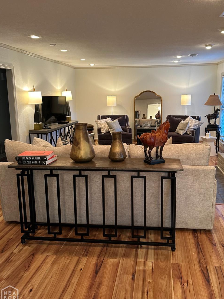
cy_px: 133
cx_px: 129
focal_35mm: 28
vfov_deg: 63.3
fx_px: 242
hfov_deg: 49.6
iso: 250
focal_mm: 6.86
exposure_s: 1/60
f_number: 1.78
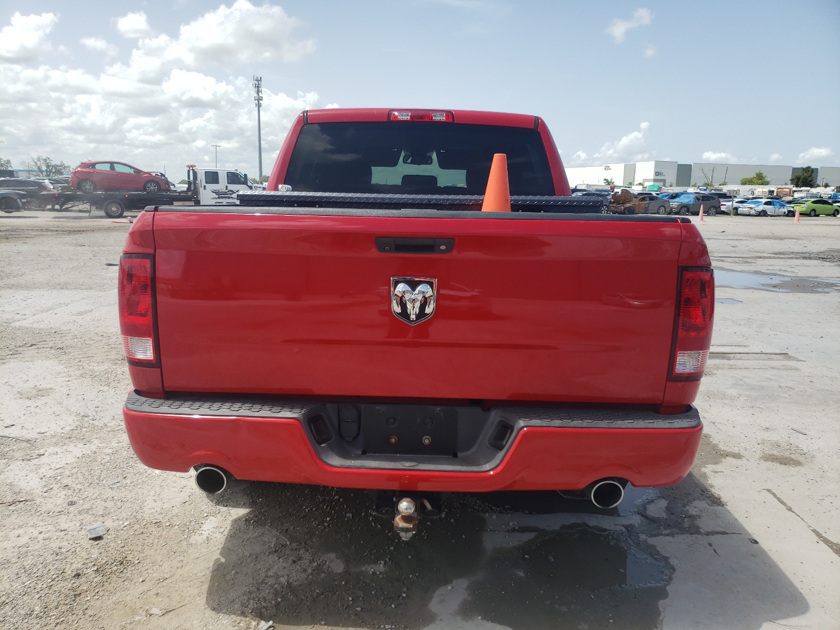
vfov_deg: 53.1
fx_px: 631
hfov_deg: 67.3
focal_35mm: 26
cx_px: 420
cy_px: 315
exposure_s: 1/2000
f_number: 1.5
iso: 50
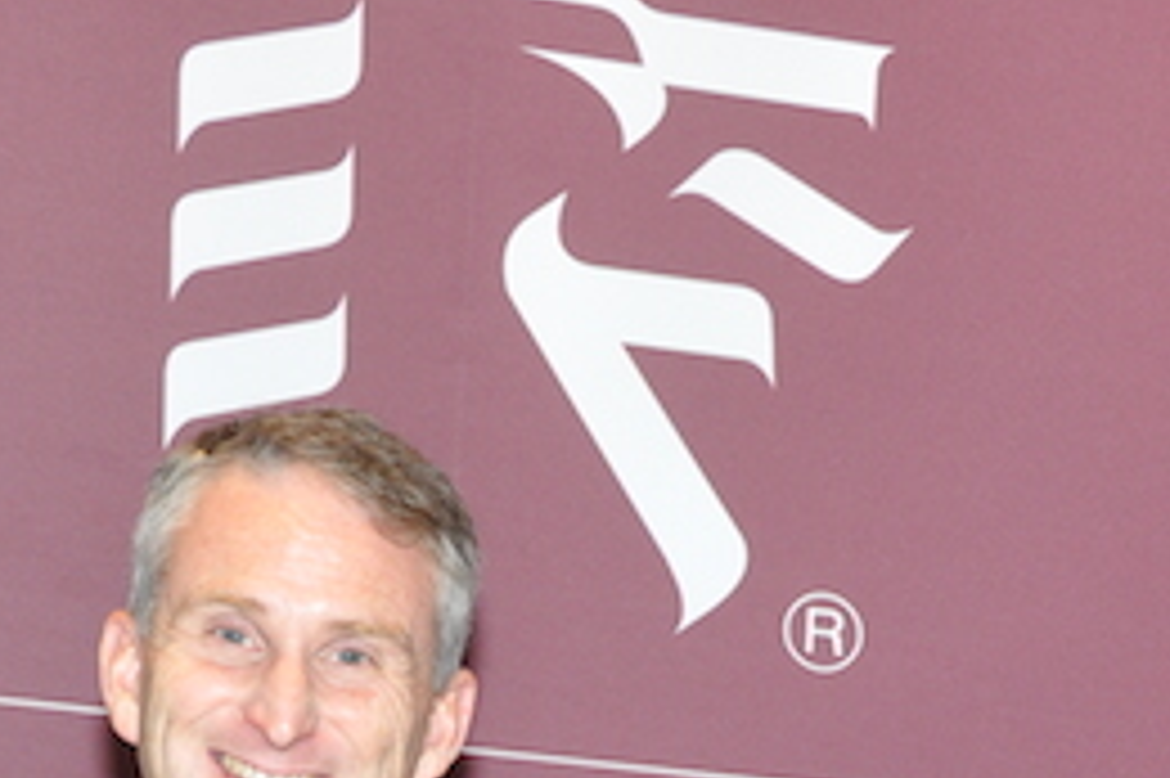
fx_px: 3897
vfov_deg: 11.0
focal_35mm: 120
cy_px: 1189
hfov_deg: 17.0
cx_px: 792
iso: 640
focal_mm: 26
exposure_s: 1/60
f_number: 5.6
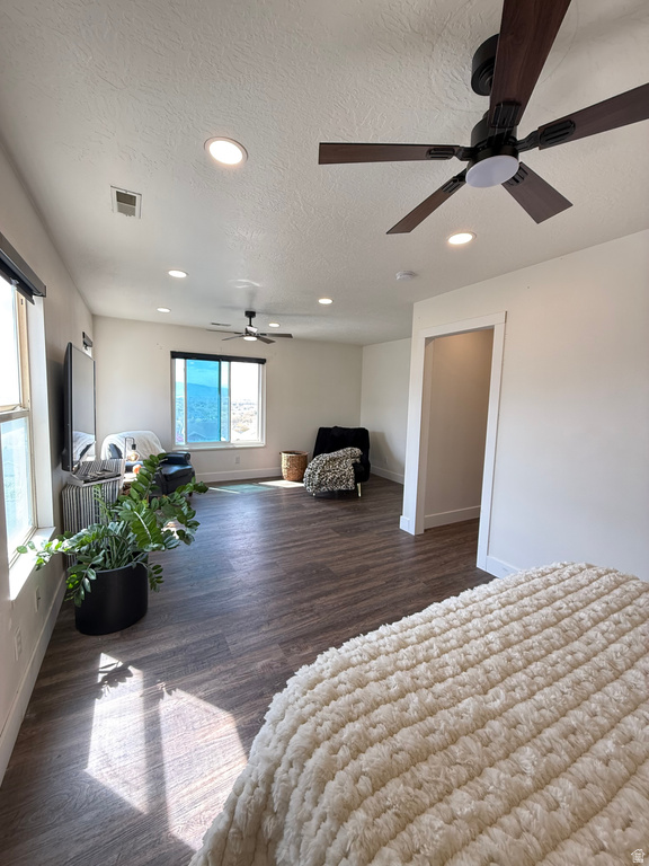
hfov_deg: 85.7
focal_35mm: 14
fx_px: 350
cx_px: 324
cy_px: 433
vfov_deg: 102.1
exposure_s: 1/99
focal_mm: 2.22
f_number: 2.2
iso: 200
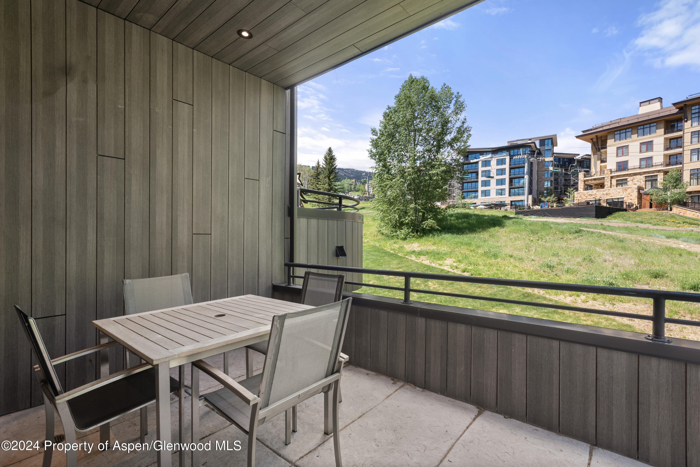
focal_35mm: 17
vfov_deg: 70.5
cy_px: 234
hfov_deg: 93.3
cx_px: 350
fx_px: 331
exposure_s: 1/50
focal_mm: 17
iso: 400
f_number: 7.1
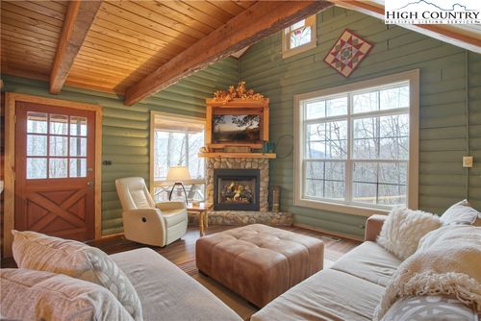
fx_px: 227
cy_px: 160
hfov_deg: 93.2
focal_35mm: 17
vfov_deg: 70.5
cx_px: 240
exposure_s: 1.6
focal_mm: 17
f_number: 8
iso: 100
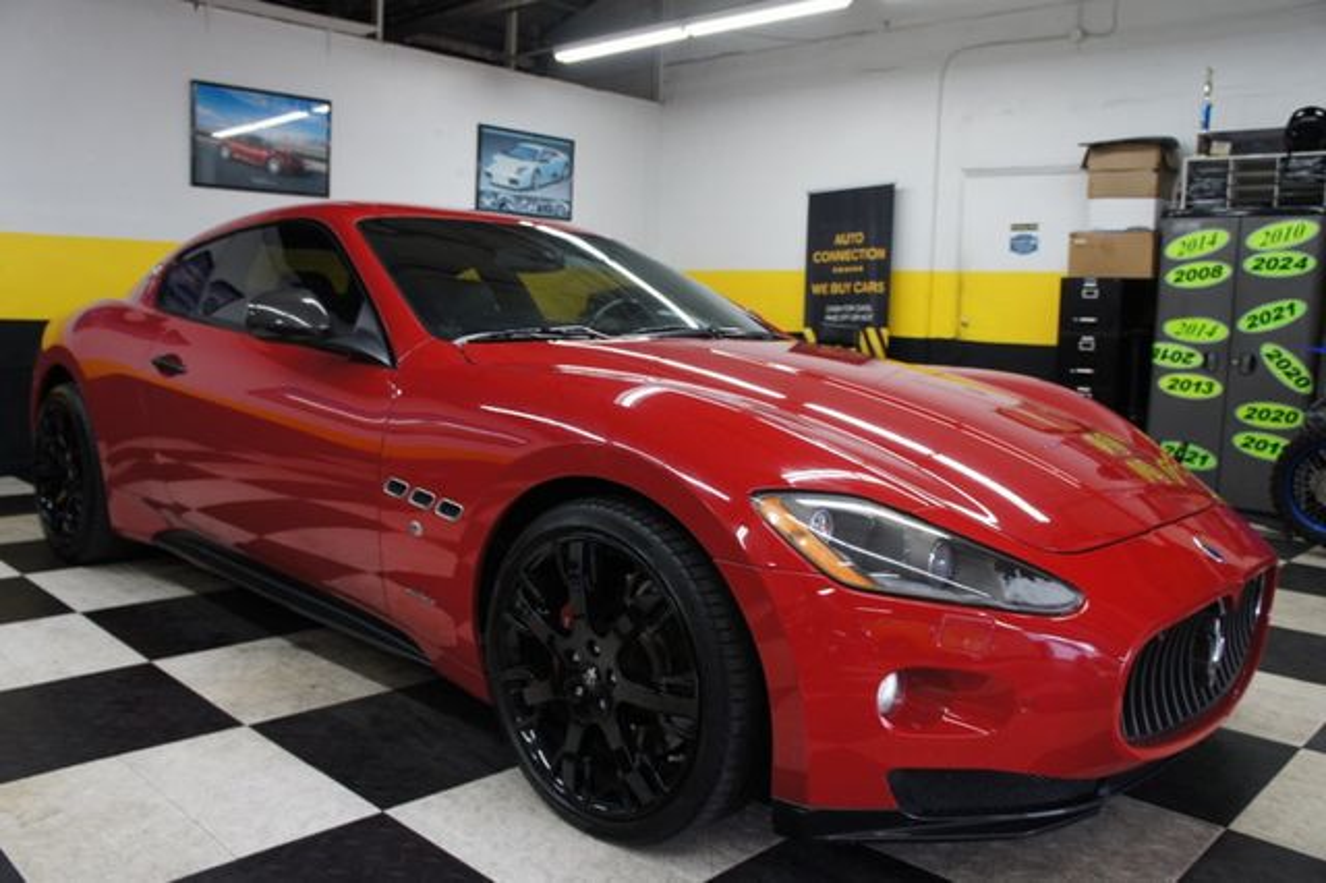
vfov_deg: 47.9
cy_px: 442
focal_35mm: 27
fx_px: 994
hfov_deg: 67.4
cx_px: 663
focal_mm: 18
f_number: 3.5
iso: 200
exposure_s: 1/30
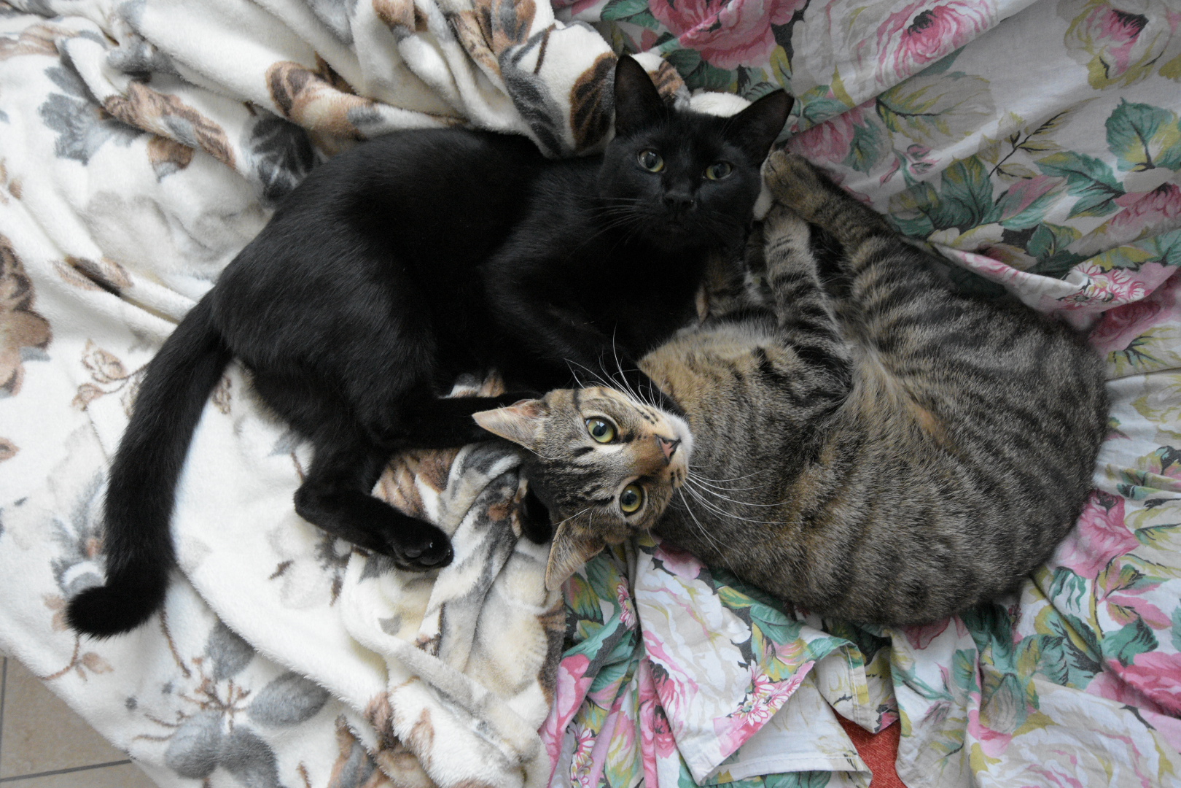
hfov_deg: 85.4
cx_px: 590
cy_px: 394
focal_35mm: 20
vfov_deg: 63.2
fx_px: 640
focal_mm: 13
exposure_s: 1/25
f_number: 5.6
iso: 5000
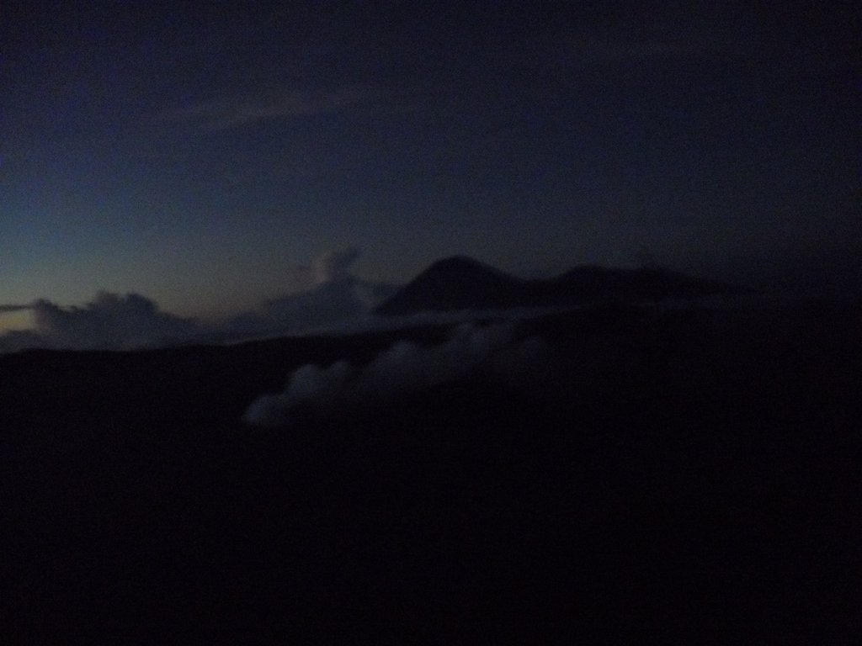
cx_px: 431
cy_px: 323
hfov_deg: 49.0
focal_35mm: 38
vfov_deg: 37.7
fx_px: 946
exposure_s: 1/8
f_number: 2.8
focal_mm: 6.2
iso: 800
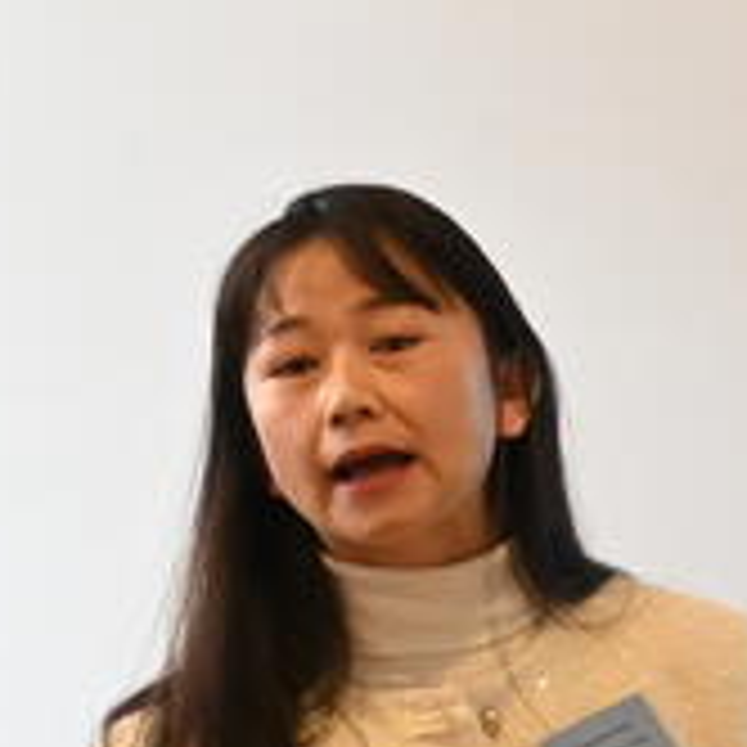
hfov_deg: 4.6
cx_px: 1854
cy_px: 569
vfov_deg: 4.7
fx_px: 9017
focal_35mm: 369
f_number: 5.3
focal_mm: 37
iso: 1600
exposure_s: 1/125
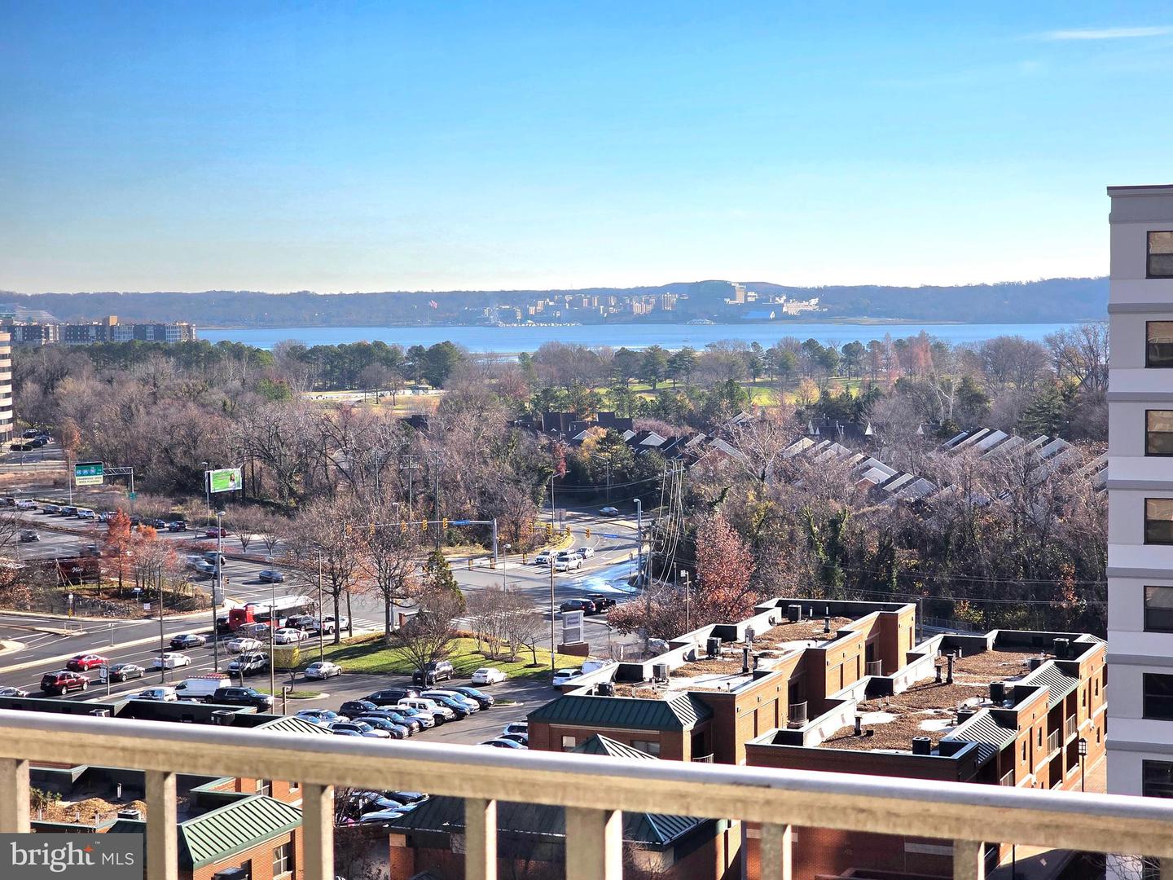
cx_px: 586
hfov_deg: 28.2
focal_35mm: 69
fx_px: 2338
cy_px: 440
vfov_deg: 21.3
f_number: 2.4
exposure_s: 1/2500
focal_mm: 7.9
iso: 50
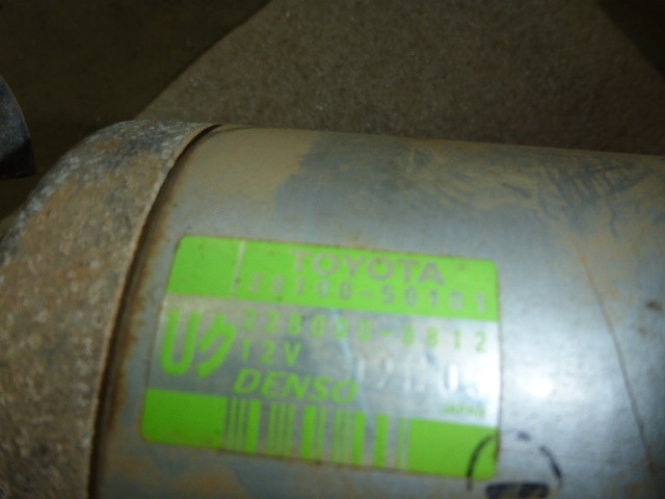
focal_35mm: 28
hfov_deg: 63.4
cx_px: 332
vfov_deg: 49.7
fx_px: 538
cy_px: 250
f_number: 3.3
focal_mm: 4.9
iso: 100
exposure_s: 1/60
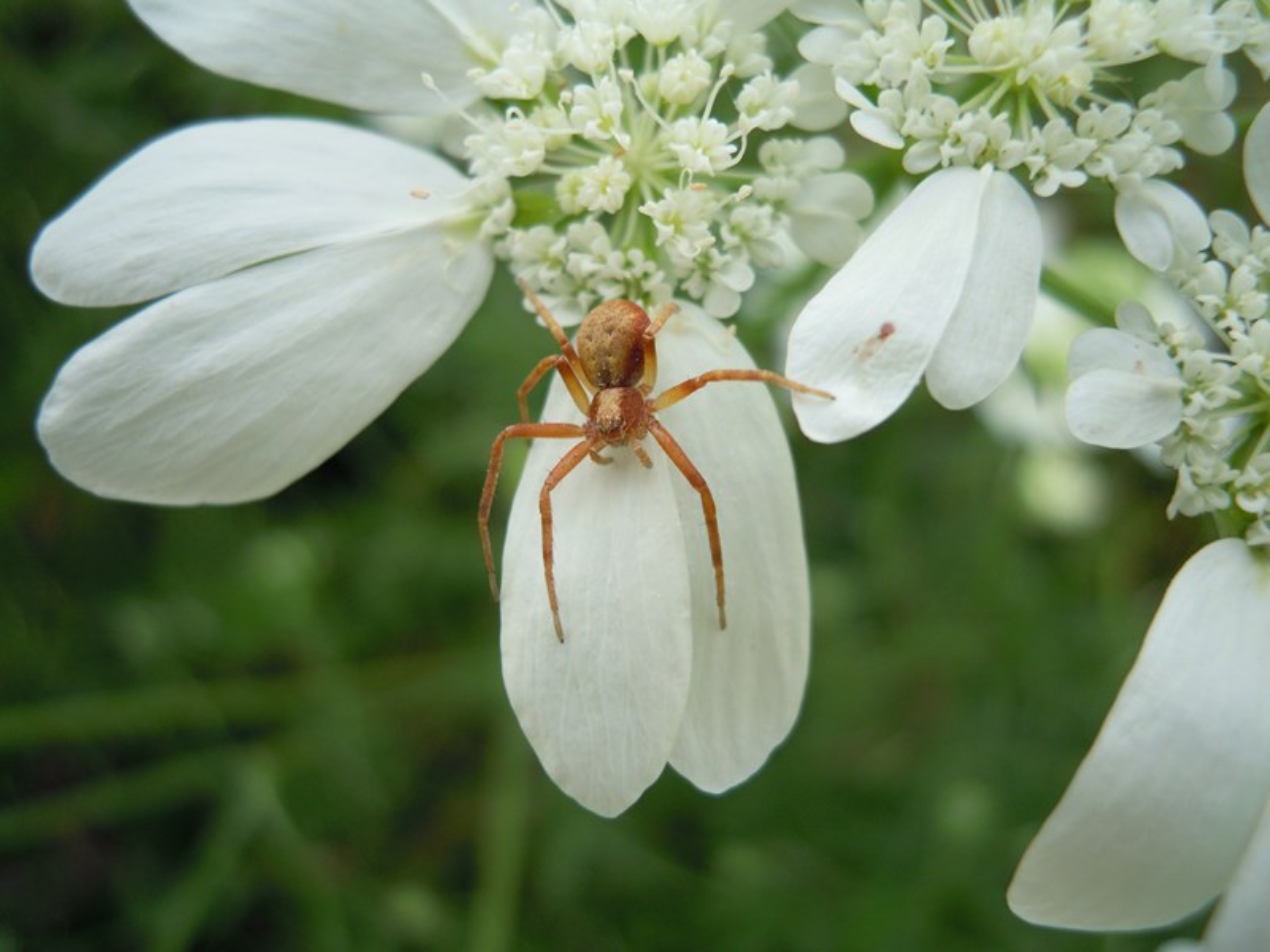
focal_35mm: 28
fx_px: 1027
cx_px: 635
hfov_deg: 63.4
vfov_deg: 49.7
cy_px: 476
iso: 100
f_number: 2.7
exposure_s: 1/400
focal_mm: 5
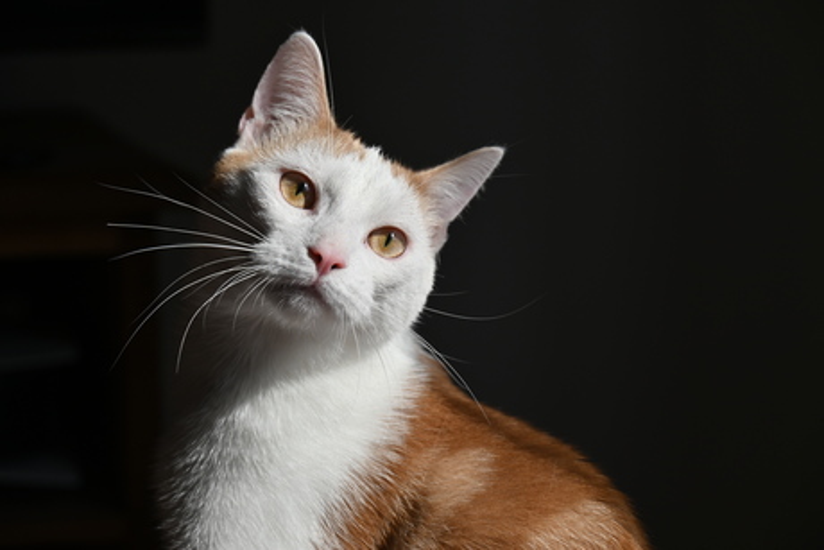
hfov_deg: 17.1
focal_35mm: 120
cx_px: 412
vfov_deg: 11.4
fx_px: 2747
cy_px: 275
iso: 100
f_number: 8
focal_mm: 120
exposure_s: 1/500
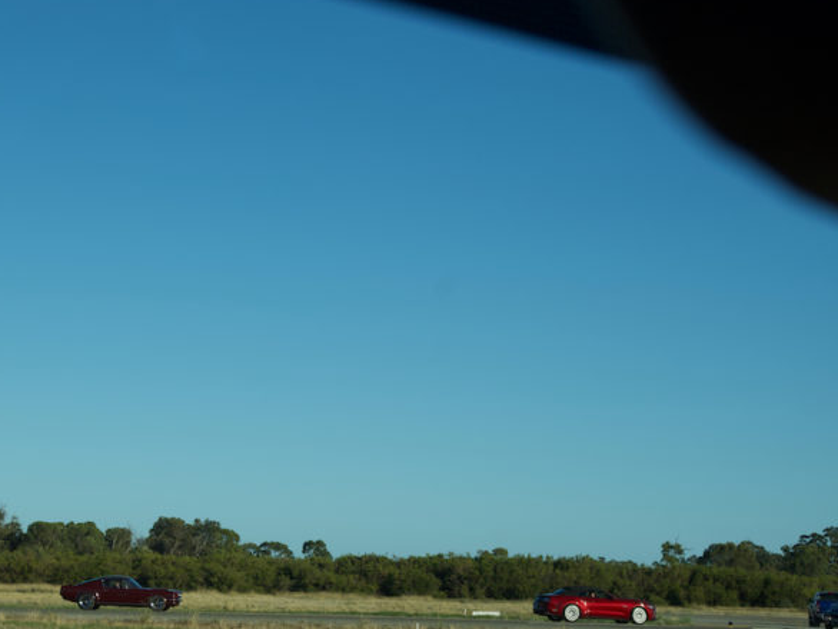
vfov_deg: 17.5
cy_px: 468
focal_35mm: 84
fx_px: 2034
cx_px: 313
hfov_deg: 23.2
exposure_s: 1/400
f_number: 10
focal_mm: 50
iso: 200
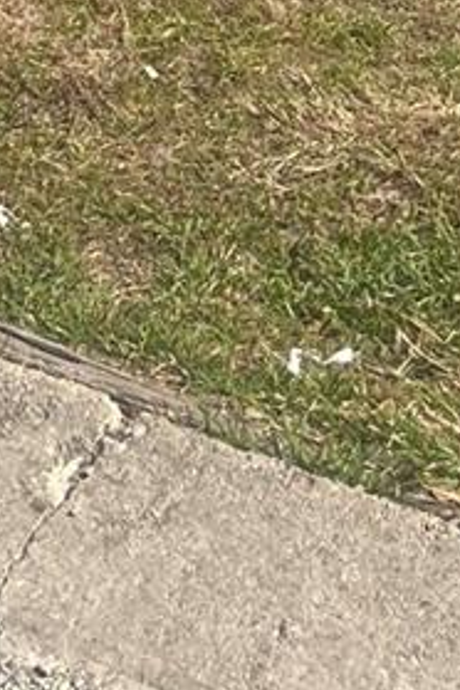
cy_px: -1004
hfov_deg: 9.2
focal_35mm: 149
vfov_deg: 11.3
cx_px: 22
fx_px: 2856
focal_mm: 5.1
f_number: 1.6
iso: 50
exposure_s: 1/2755
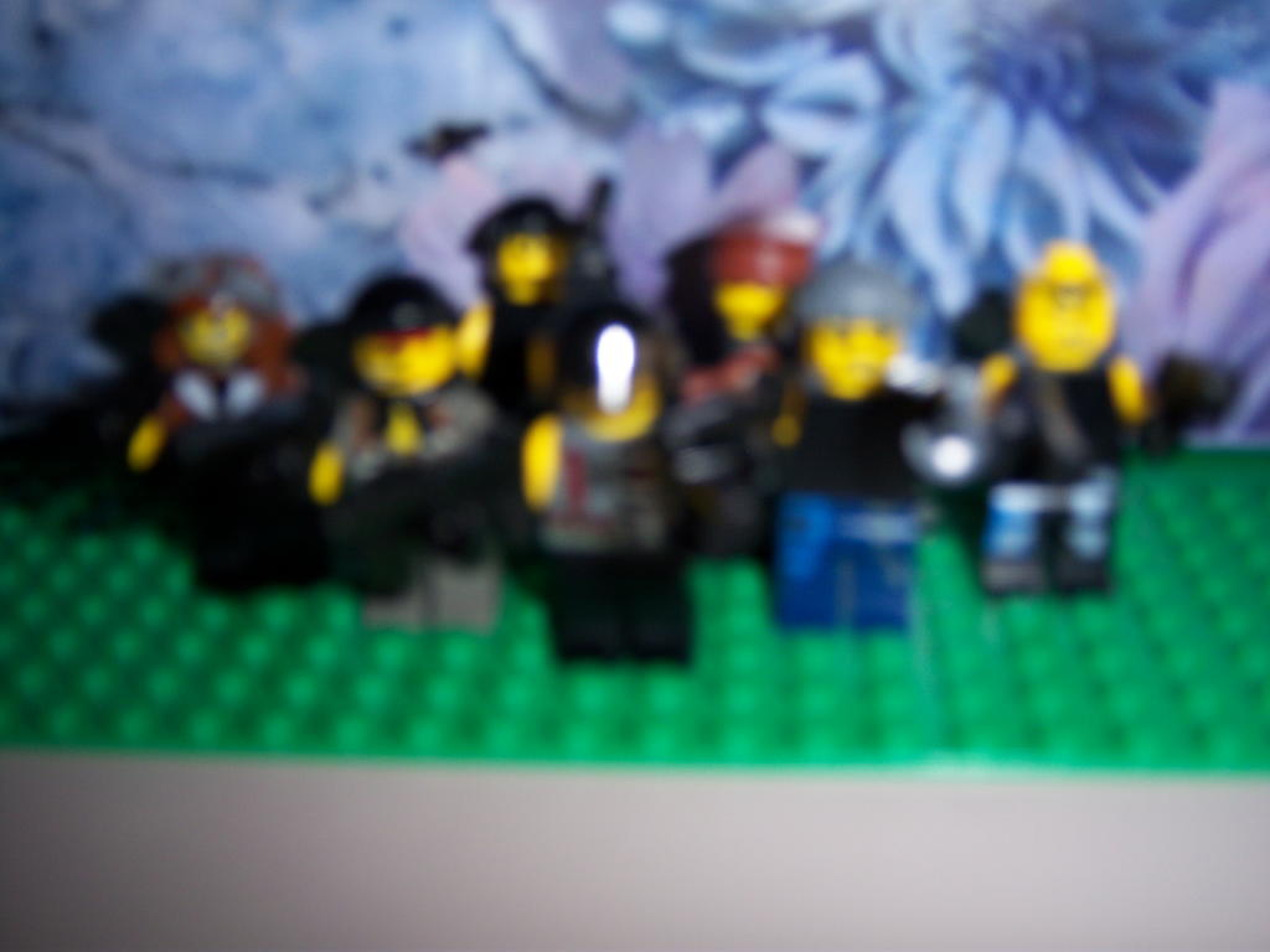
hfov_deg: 51.4
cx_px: 635
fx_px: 1321
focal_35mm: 36
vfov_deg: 39.7
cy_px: 476
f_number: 2.8
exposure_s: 1/60
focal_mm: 7.5
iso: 80
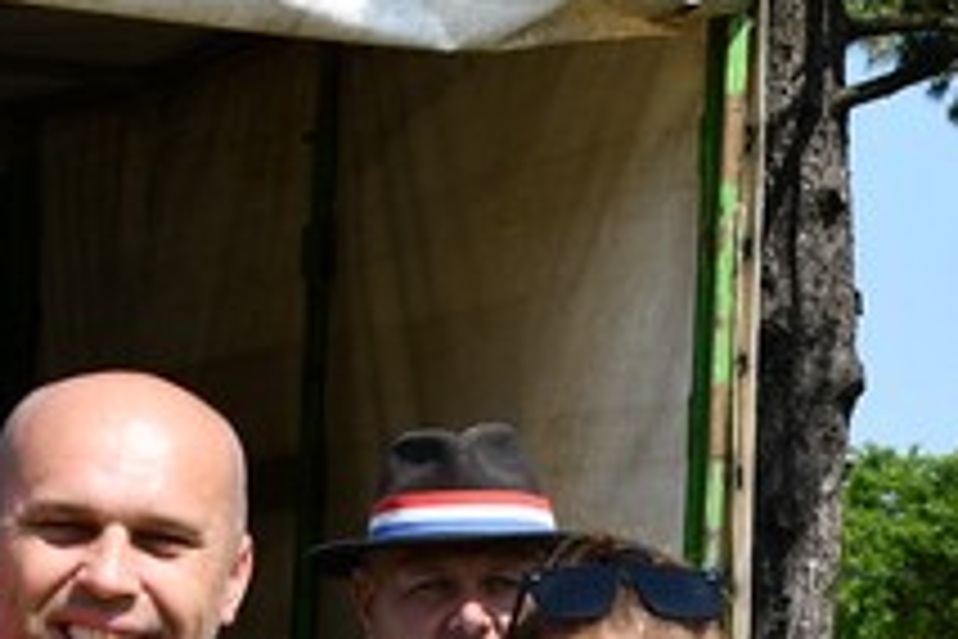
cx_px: 985
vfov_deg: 5.4
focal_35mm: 250
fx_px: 6652
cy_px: 1127
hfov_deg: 8.2
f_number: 9
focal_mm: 35
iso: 100
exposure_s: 1/320
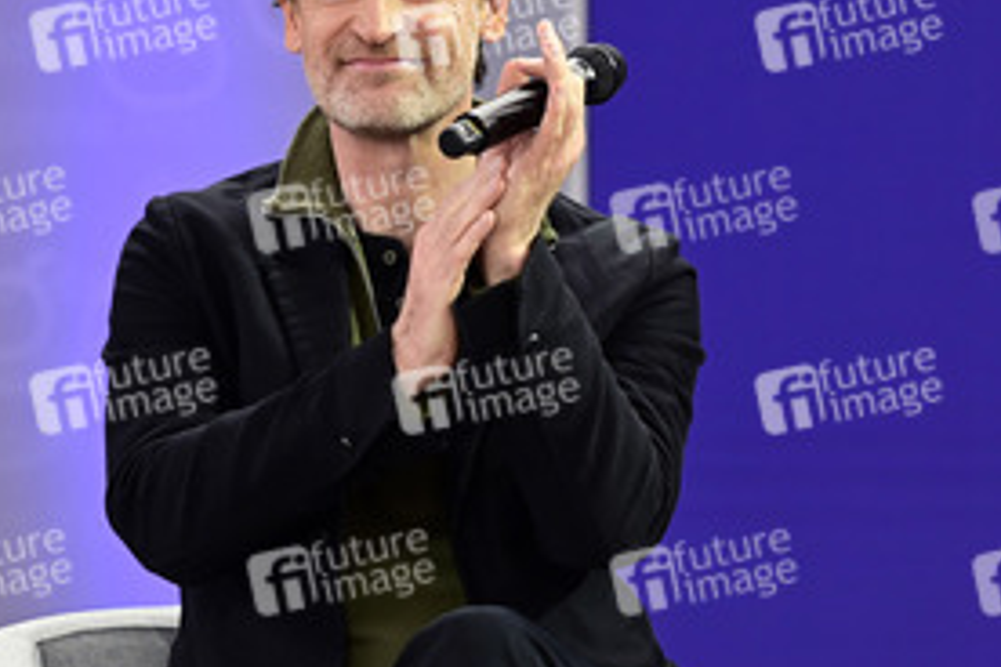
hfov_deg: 8.7
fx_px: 6589
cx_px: 390
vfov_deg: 5.8
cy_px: 301
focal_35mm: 237
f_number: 3.2
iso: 500
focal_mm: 145
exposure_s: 1/400
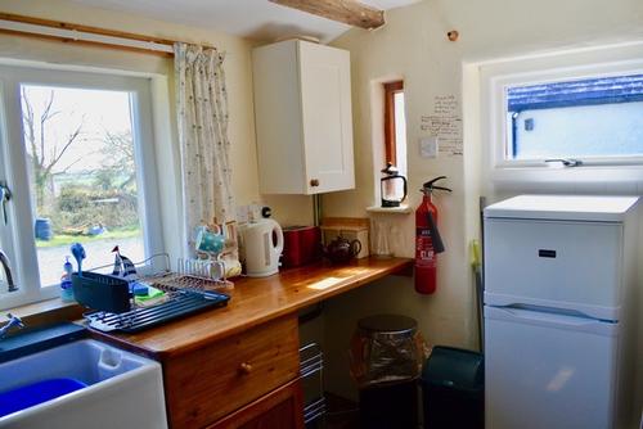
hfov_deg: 67.4
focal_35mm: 27
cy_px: 214
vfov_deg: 48.0
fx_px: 483
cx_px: 322
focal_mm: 18
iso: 250
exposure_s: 1/125
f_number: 5.6
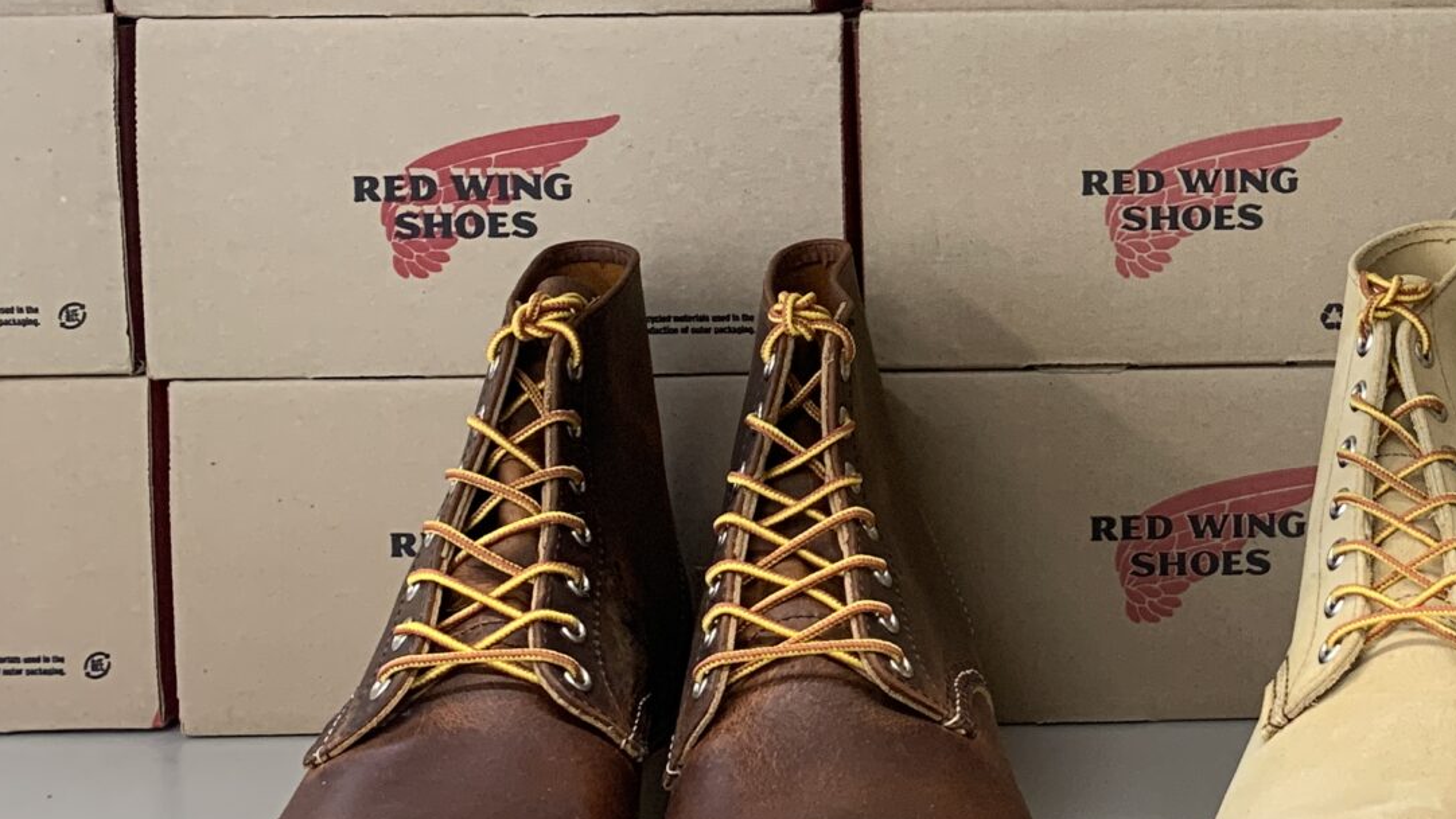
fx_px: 2587
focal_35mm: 67
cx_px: 1603
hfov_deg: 28.5
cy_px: -5
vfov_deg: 17.6
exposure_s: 1/63
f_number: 1.8
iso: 100
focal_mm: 4.25
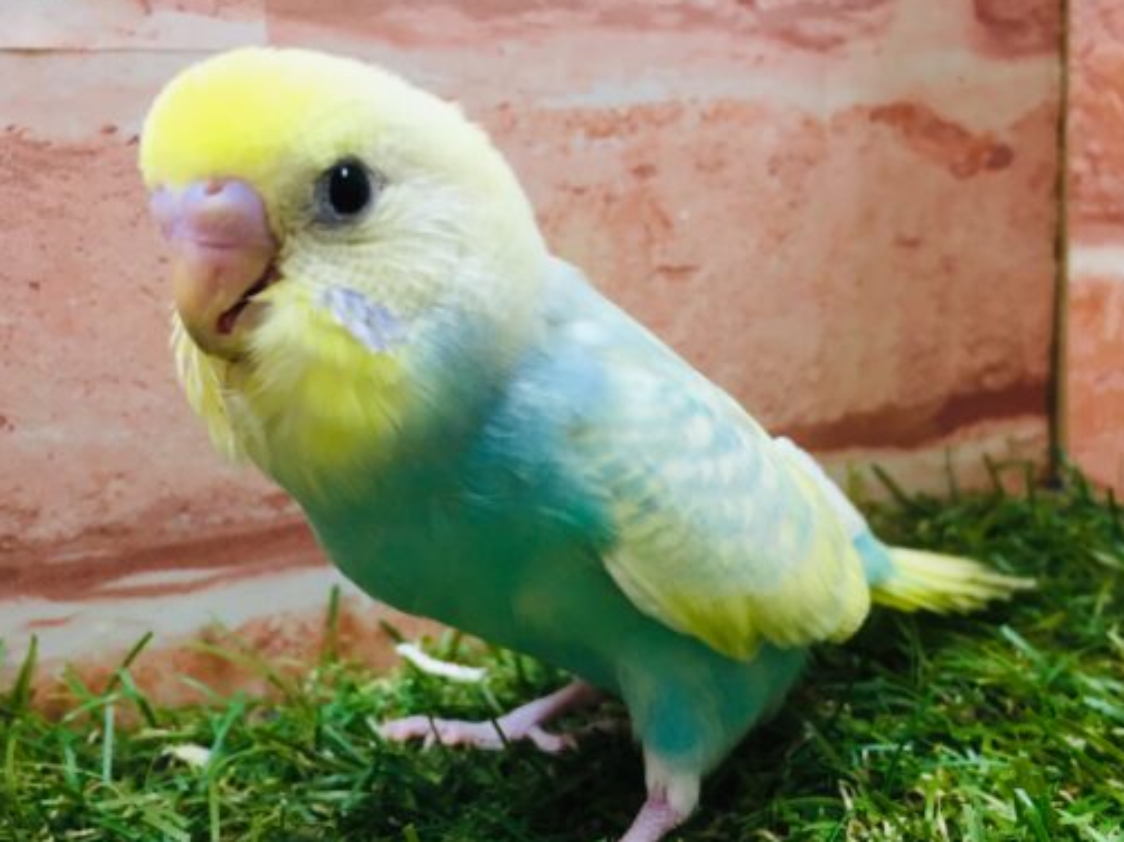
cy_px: 381
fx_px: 1201
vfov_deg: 38.6
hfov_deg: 50.2
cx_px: 566
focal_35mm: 37
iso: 80
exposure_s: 1/30
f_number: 2.2
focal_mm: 4.15
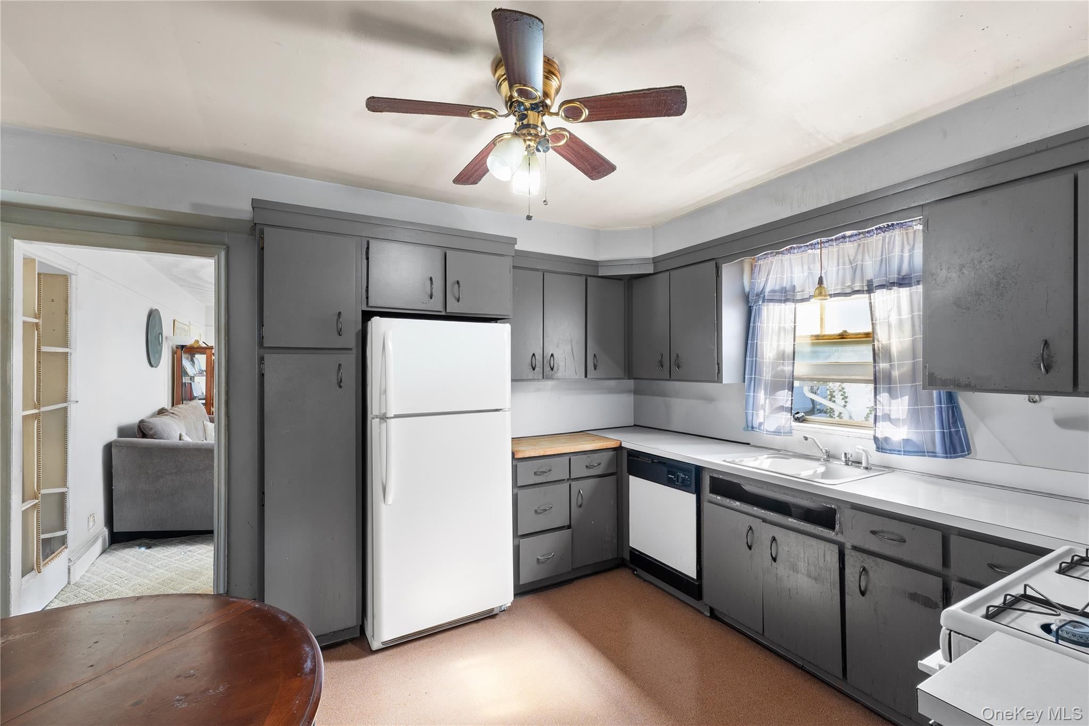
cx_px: 544
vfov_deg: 77.3
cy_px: 363
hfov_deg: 100.4
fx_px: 454
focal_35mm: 15
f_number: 9
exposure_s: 1.6
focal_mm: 10
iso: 100
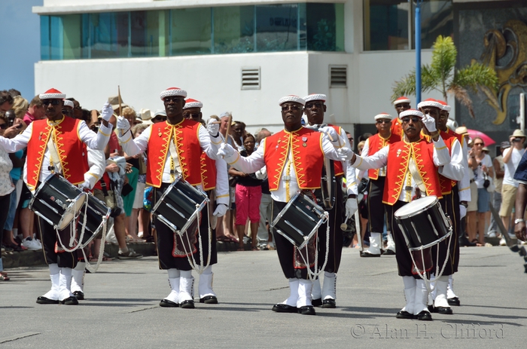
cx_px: 264
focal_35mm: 300
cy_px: 174
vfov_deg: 4.6
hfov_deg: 6.9
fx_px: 4381
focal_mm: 200
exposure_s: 1/320
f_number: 9
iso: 100
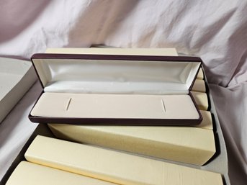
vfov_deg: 58.8
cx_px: 124
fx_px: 164
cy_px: 92
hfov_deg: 73.9
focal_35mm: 23
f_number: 1.8
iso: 80
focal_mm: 5.4
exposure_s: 1/120
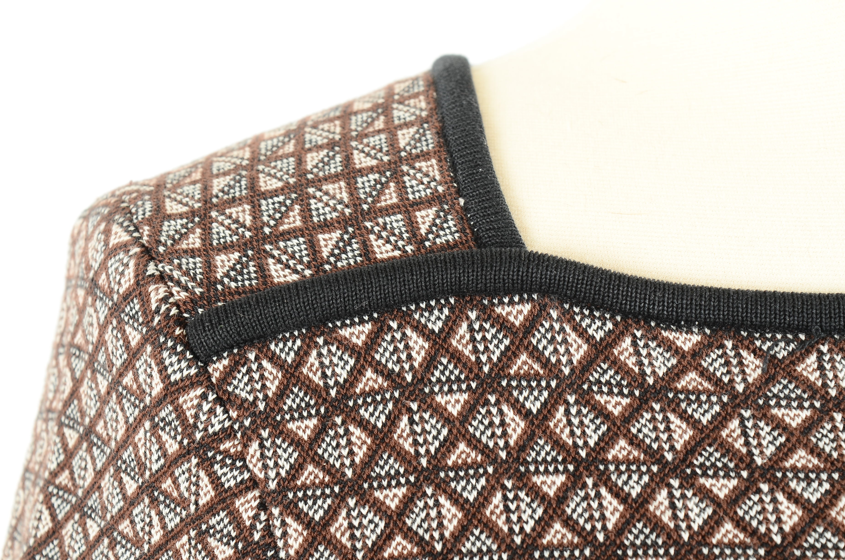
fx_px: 1932
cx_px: 422
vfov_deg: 16.5
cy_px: 280
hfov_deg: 24.7
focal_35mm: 82
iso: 320
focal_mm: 55
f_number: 10
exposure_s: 1/80
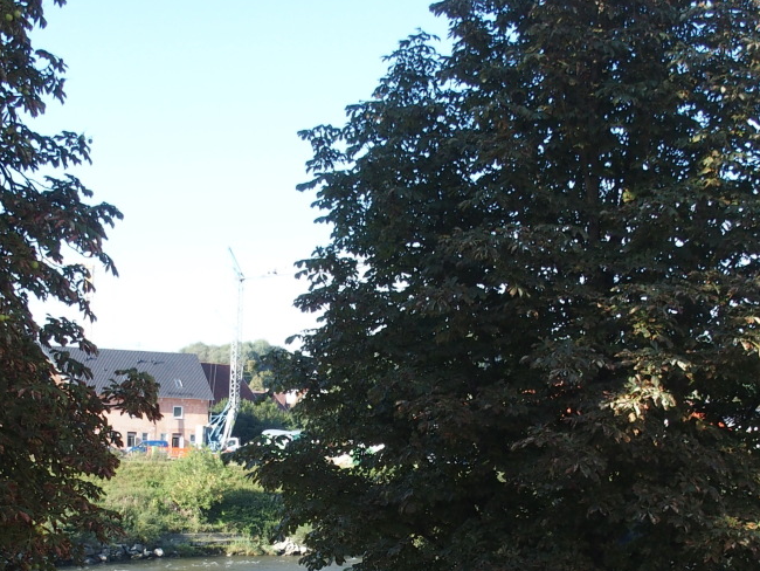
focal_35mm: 62
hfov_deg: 31.2
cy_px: 524
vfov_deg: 23.0
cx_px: 369
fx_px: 1362
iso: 100
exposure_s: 1/250
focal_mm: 6
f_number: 3.5
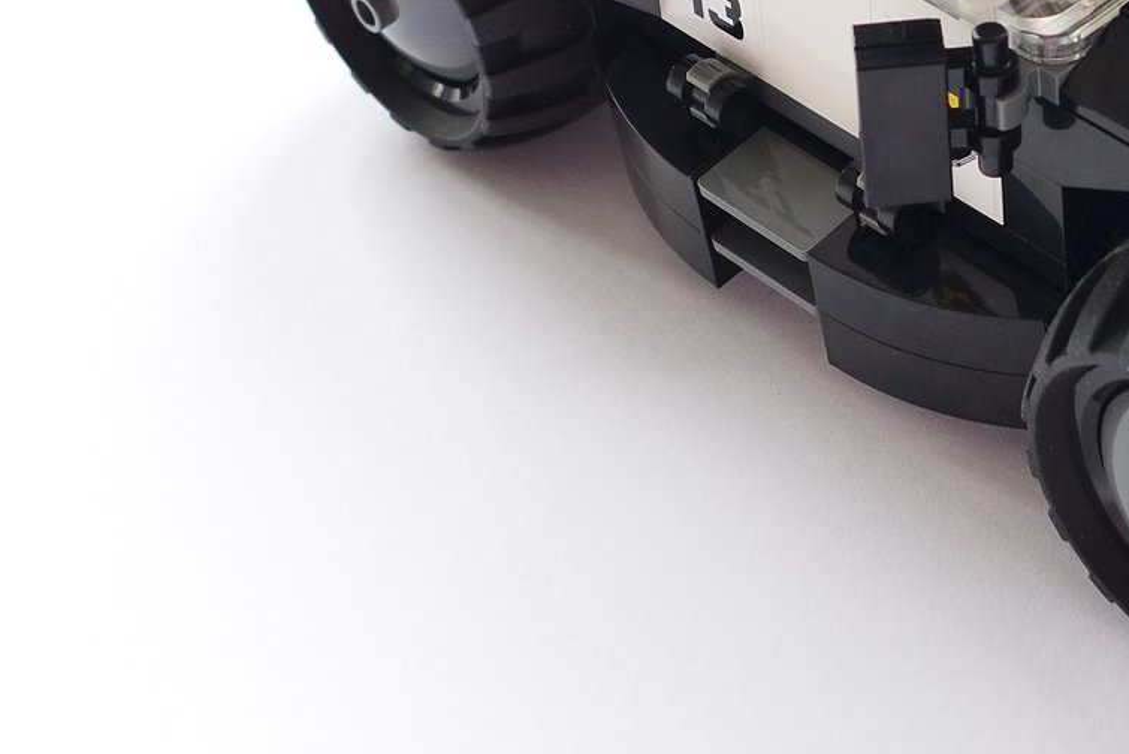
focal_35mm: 100
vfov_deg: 13.5
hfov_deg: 19.9
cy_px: 24
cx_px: 1098
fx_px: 3137
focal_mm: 9.8
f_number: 2.8
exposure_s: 1/15
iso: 200
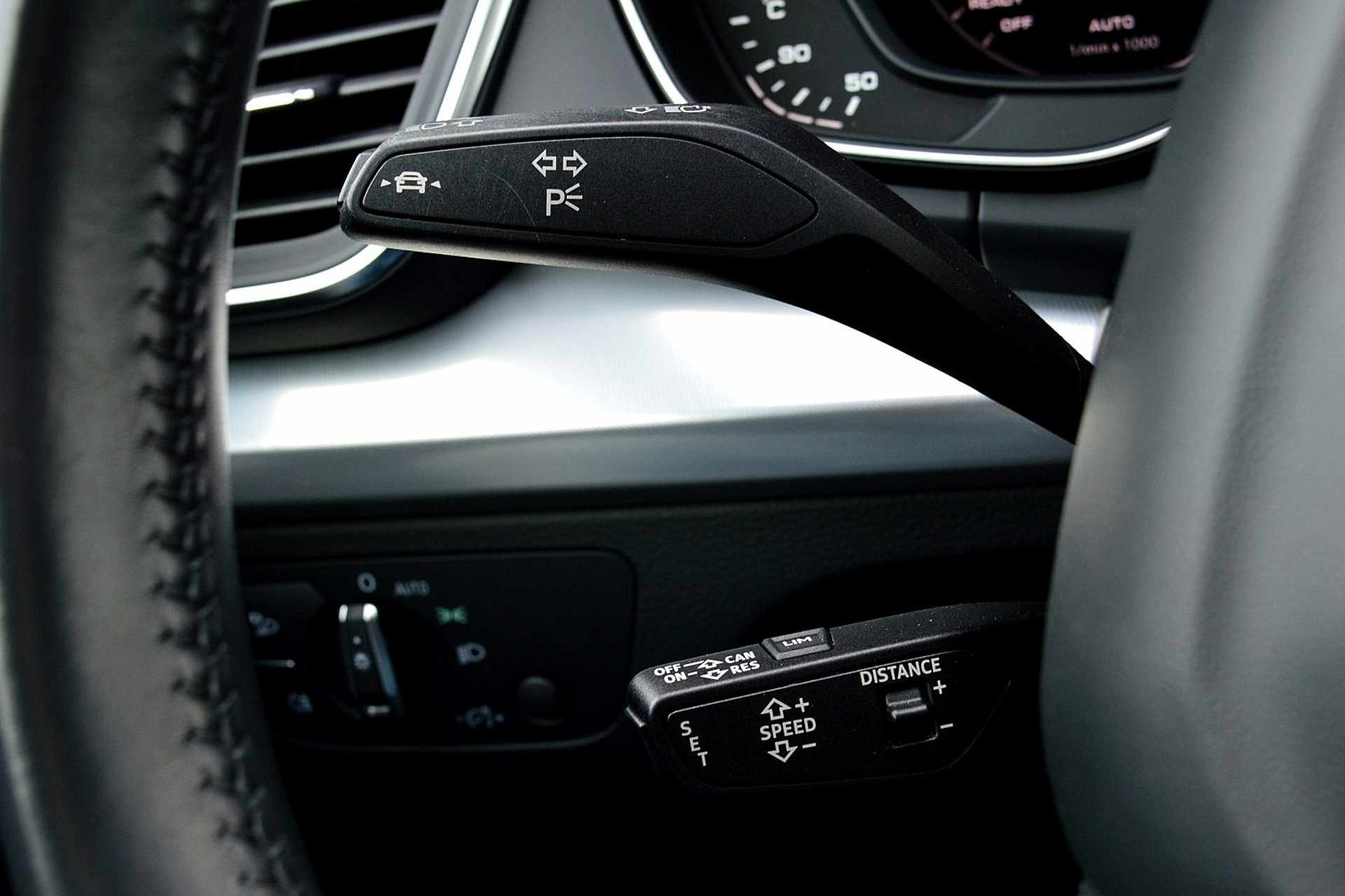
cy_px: 448
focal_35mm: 48
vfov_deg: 28.1
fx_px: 1793
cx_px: 672
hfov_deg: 41.1
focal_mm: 32
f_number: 8
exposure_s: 1/80
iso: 400
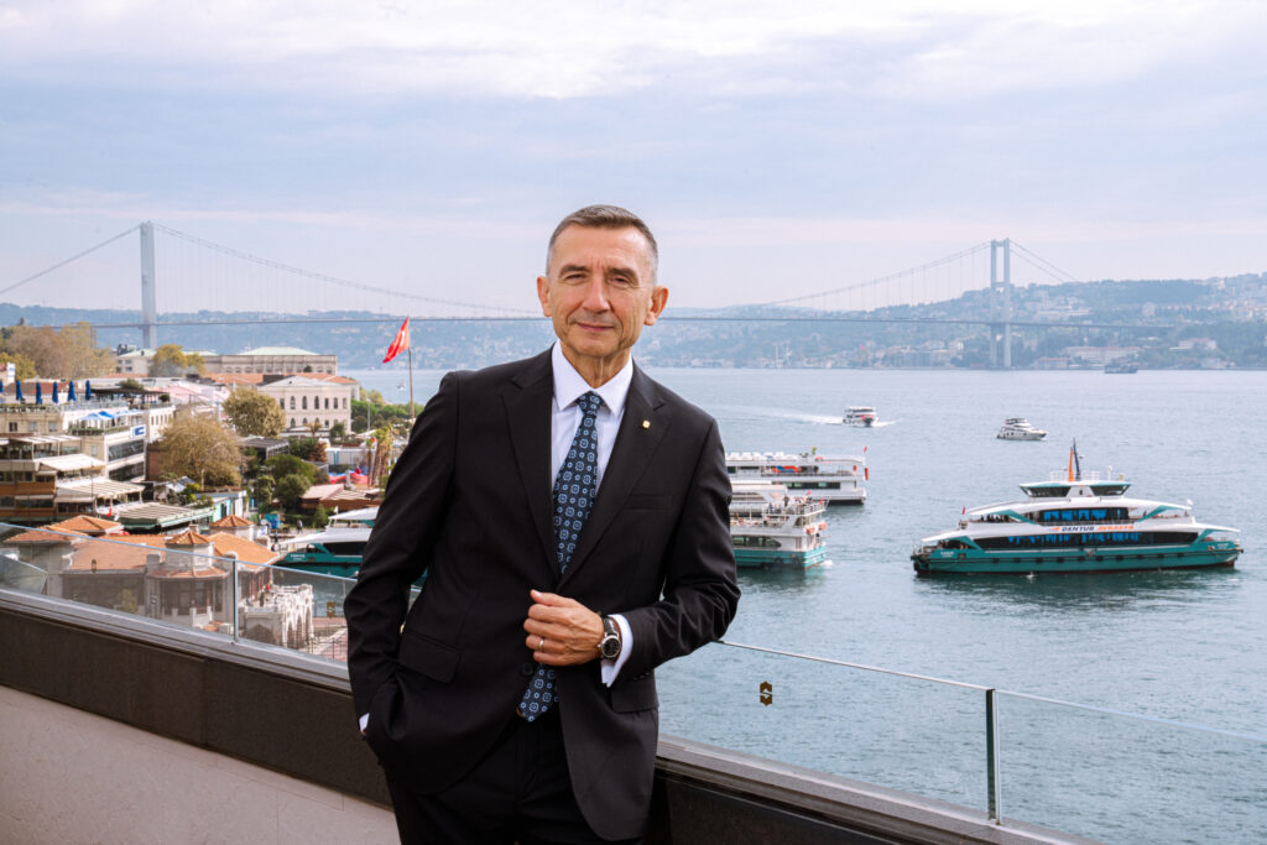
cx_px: 634
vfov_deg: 21.9
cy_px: 422
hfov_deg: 32.4
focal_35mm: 62
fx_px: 2182
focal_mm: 62
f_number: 22
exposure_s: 1/160
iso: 640
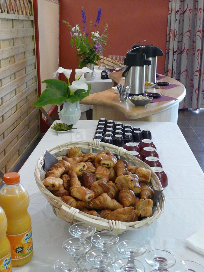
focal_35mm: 45
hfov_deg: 32.2
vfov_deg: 42.1
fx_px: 354
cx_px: 102
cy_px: 136
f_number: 2.8
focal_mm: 4.6
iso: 400
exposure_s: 1/40
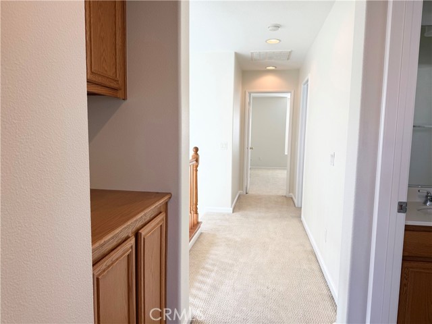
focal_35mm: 24
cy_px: 162
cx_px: 216
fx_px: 300
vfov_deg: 56.8
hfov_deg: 71.6
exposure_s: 1/140
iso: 50
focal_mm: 6.76
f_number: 1.78
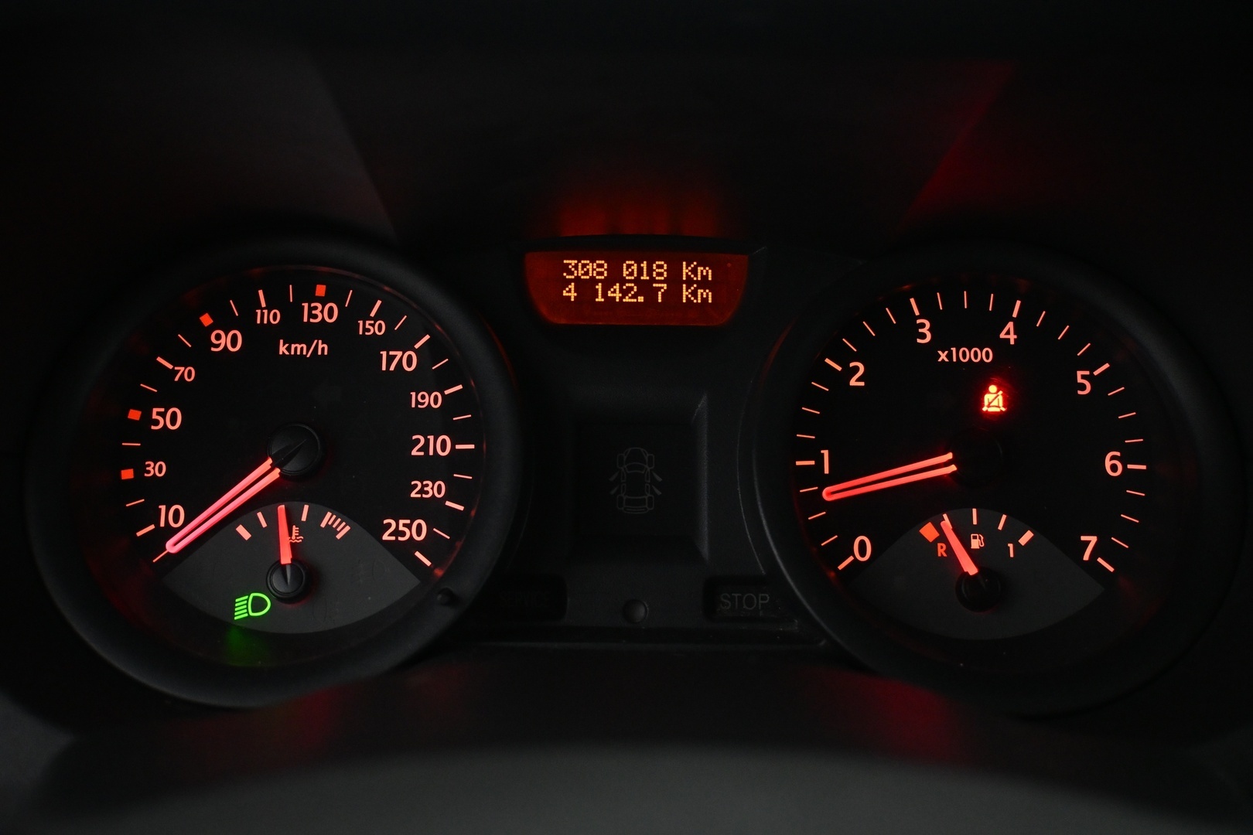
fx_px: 1514
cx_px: 626
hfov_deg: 45.0
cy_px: 418
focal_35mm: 44
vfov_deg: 30.8
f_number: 4.8
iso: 3600
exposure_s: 1/50
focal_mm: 29
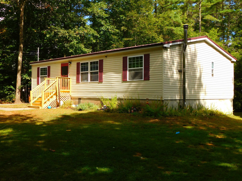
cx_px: 121
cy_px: 90
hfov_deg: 46.8
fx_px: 280
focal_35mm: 40
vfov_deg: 36.0
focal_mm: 7.1
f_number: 3.6
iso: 125
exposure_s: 1/640
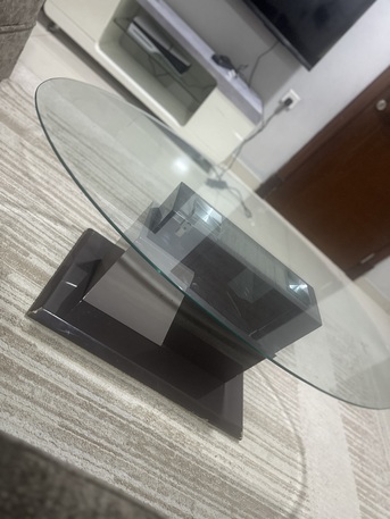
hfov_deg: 56.8
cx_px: 195
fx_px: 360
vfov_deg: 71.6
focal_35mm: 24
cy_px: 260
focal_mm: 6.86
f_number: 1.78
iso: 640
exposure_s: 1/40
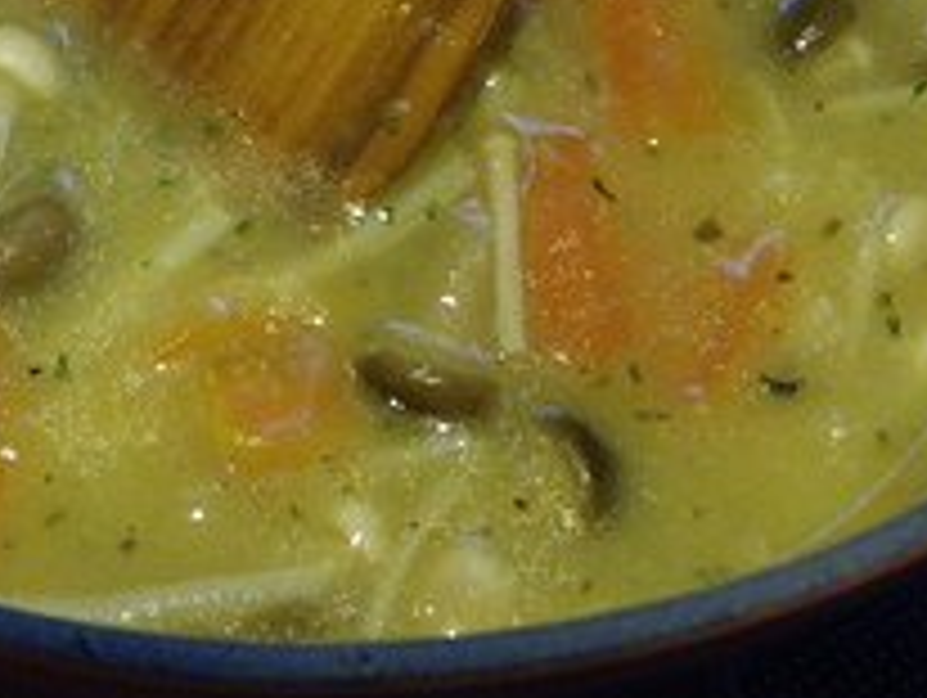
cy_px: 72
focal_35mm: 99
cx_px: 81
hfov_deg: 19.4
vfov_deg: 14.8
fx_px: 2654
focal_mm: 9.1
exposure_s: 1/10
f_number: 4.4
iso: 800
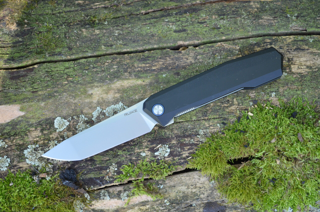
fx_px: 639
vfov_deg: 18.8
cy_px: 106
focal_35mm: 72
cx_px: 160
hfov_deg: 28.1
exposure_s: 1/60
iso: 640
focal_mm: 48
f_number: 5.6
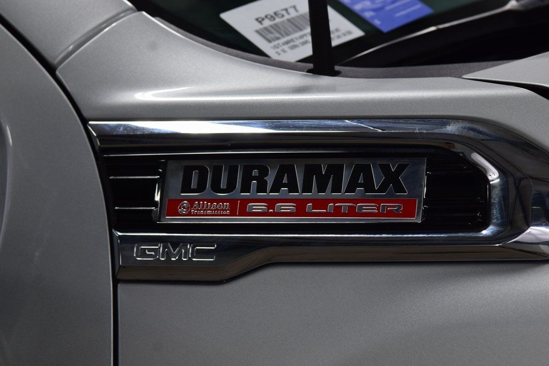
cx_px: 274
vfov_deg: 13.0
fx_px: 1601
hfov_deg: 19.5
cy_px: 183
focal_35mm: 105
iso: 400
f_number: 7.1
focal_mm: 70
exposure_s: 1/40
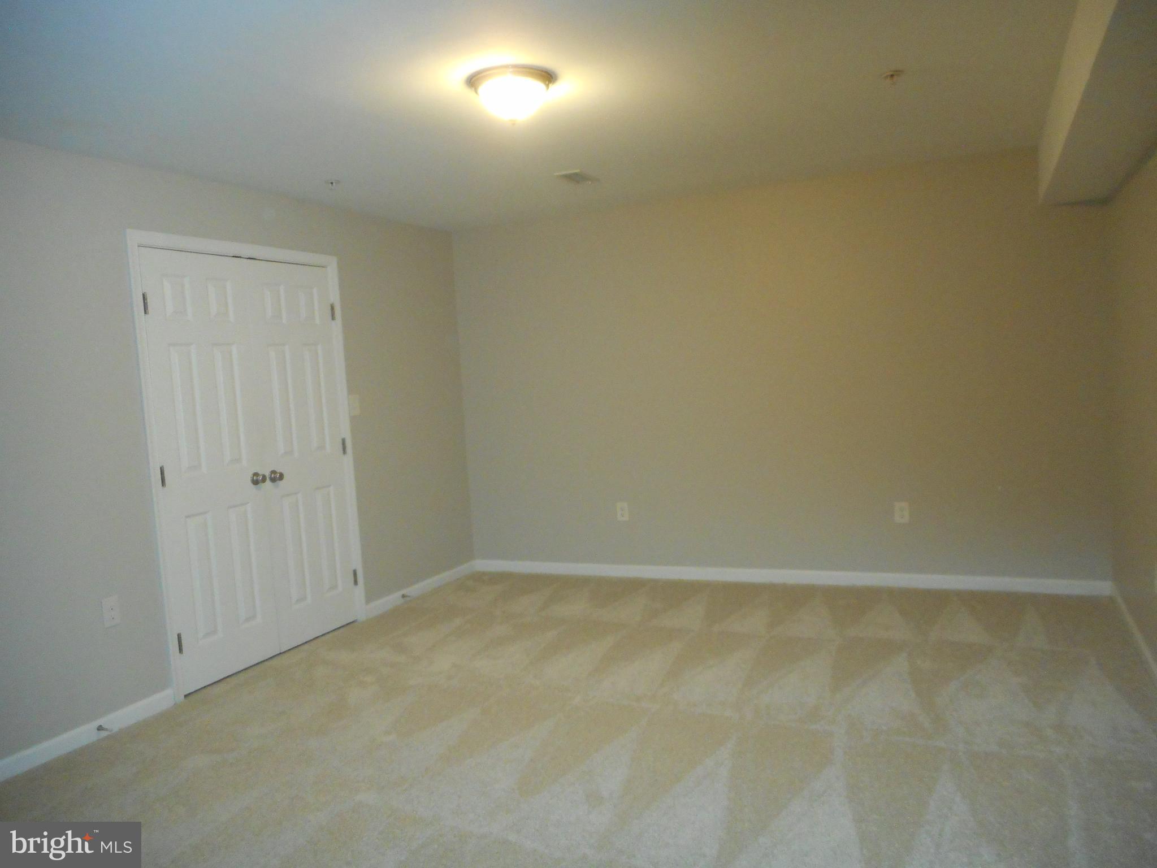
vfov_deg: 54.9
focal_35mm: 25
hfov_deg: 69.4
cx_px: 578
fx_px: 836
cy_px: 434
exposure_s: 1/25
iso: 500
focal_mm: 4.5
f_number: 3.7
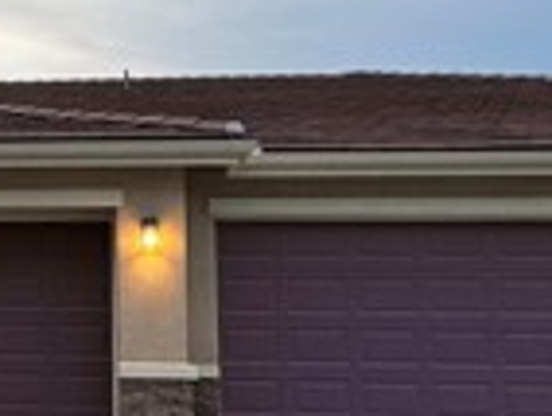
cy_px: 198
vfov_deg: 23.4
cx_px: -54
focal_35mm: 63
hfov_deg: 28.0
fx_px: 1006
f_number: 2.2
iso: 40
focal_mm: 2.22
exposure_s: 1/166
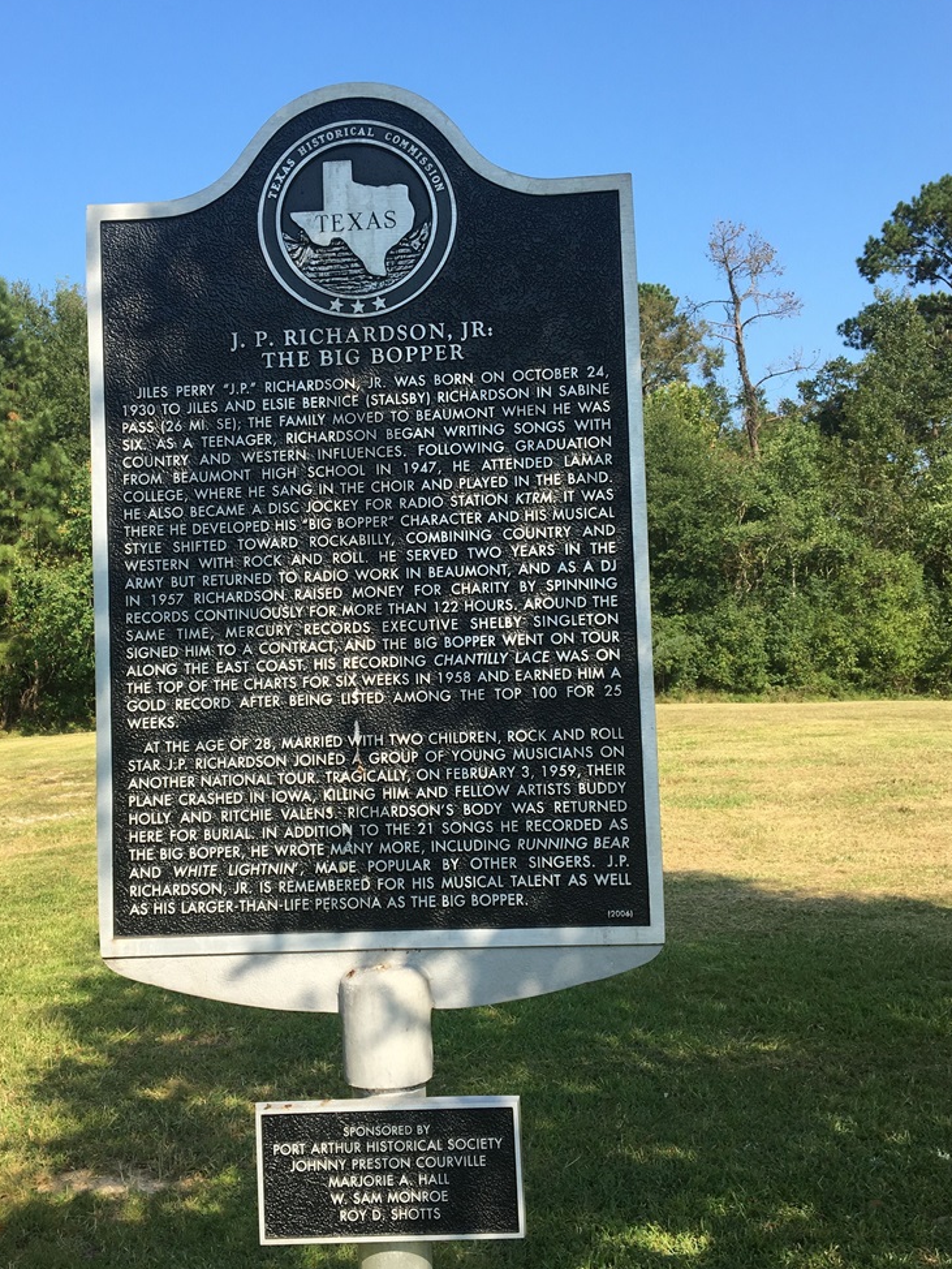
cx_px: 394
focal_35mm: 36
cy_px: 643
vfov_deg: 51.3
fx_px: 1320
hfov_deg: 39.5
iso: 25
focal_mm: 4.15
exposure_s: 1/818
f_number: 2.2
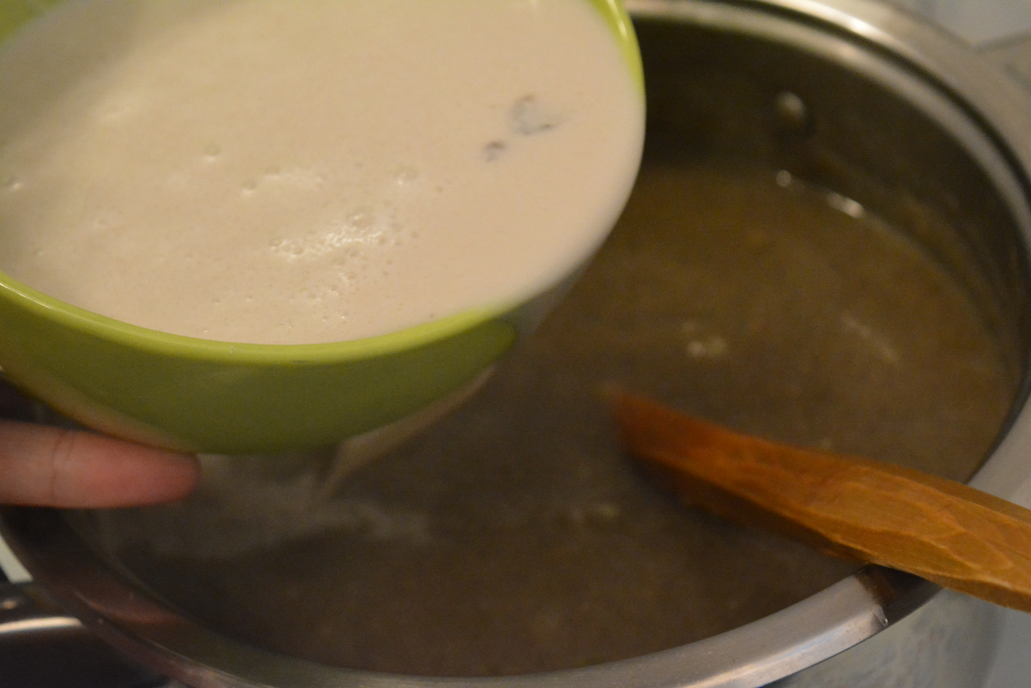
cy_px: 344
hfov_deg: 28.1
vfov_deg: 18.9
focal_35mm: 72
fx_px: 2062
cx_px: 516
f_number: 6.3
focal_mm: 48
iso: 6400
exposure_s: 1/40
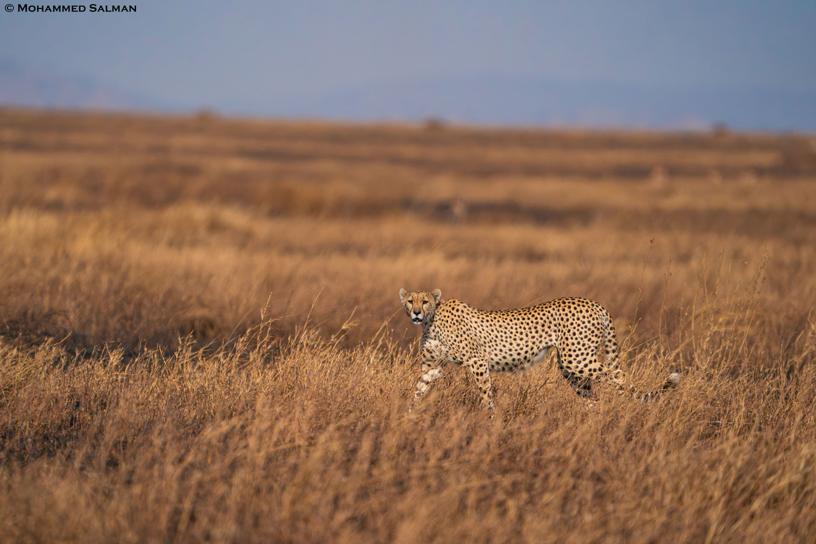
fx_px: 13599
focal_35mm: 600
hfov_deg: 3.4
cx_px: 408
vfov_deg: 2.3
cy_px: 272
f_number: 6.3
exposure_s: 1/16000
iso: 2000
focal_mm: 600
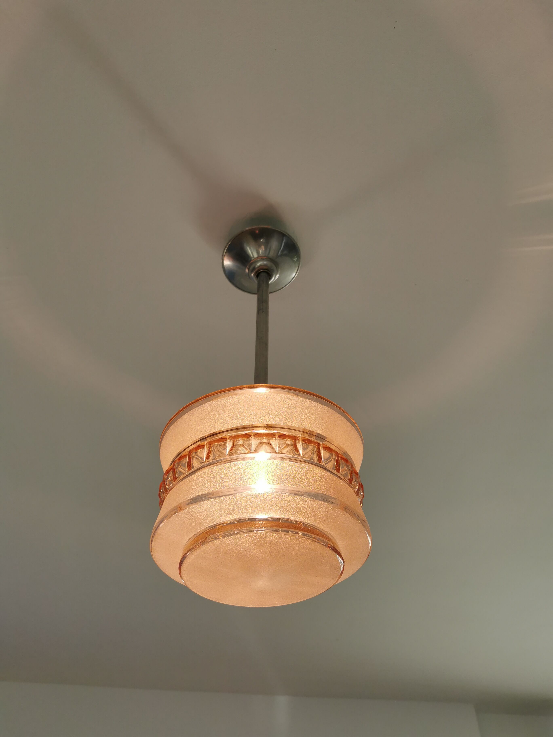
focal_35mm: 27
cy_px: 368
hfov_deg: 51.4
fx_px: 575
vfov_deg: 65.3
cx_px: 276
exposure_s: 1/598
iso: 50
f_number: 1.6
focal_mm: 5.56
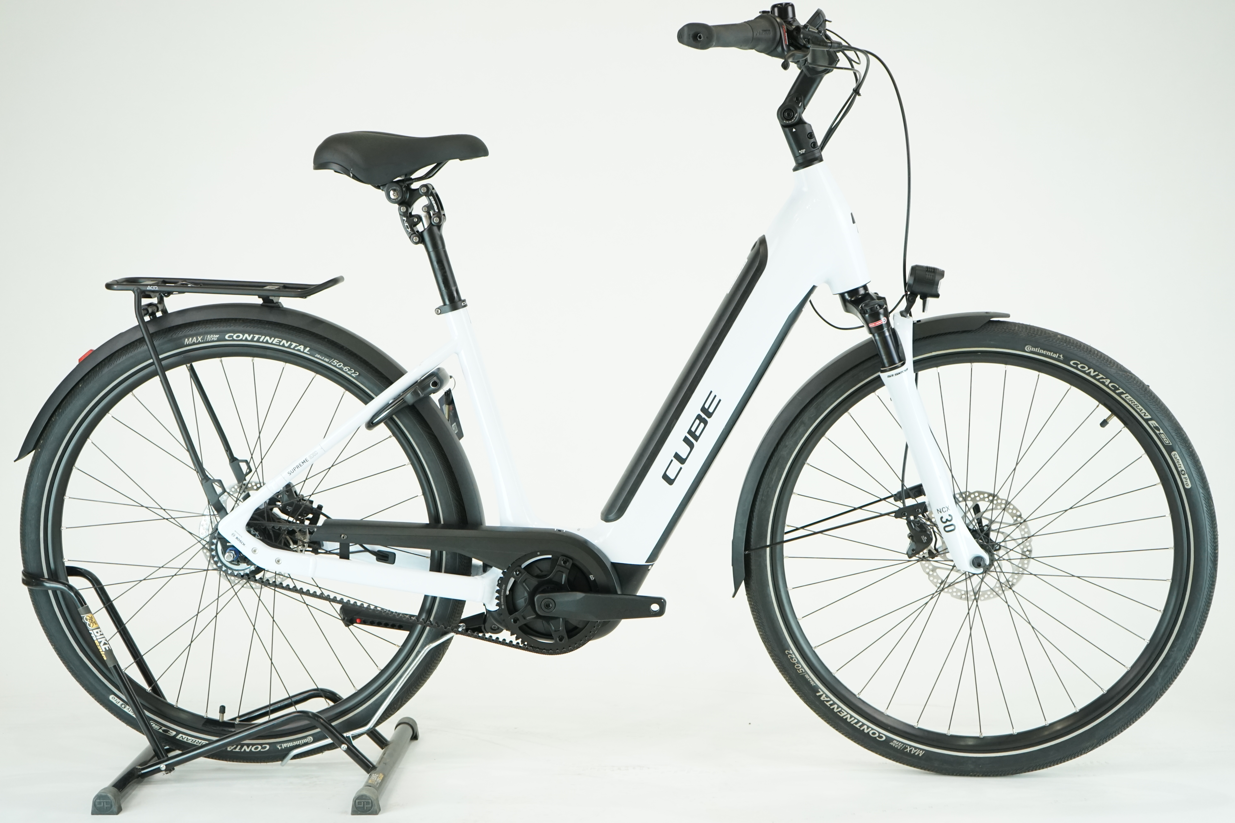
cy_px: 412
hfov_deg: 38.2
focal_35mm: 52
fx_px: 1784
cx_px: 618
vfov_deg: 26.0
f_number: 5.6
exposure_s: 1/200
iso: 1600
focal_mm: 52
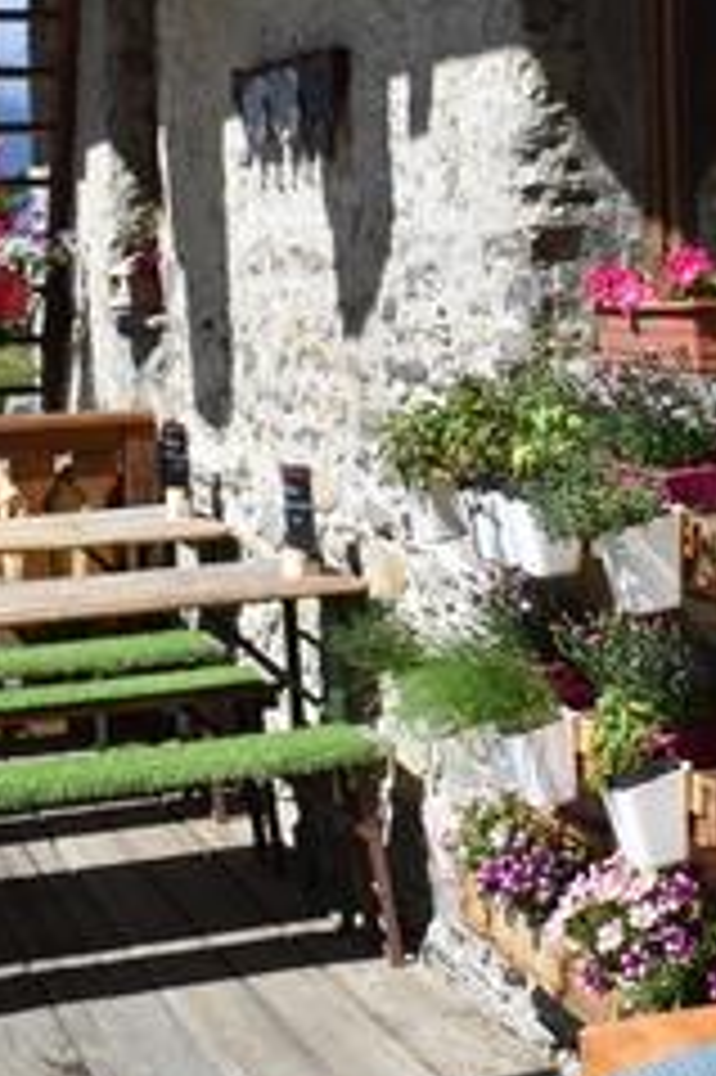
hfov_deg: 15.8
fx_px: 2480
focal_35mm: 83
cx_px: 874
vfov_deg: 24.3
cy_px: 324
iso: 100
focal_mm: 22
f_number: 9
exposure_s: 1/320
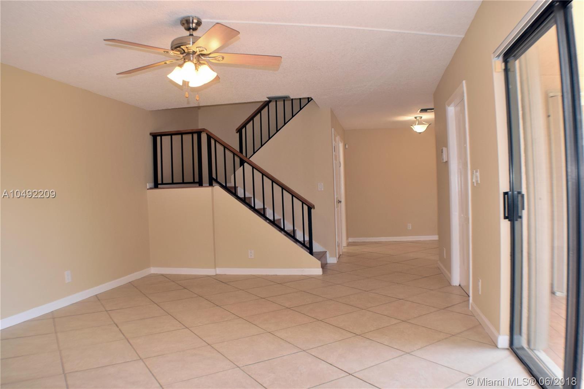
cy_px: 194
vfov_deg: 38.3
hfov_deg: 55.1
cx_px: 292
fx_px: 560
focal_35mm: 34
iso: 500
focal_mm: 23
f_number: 5.6
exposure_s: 1/125
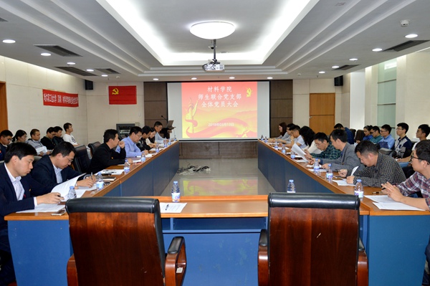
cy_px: 143
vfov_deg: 47.9
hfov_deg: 67.4
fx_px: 322
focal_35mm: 27
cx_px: 215
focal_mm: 18
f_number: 3.5
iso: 450
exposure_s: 1/60
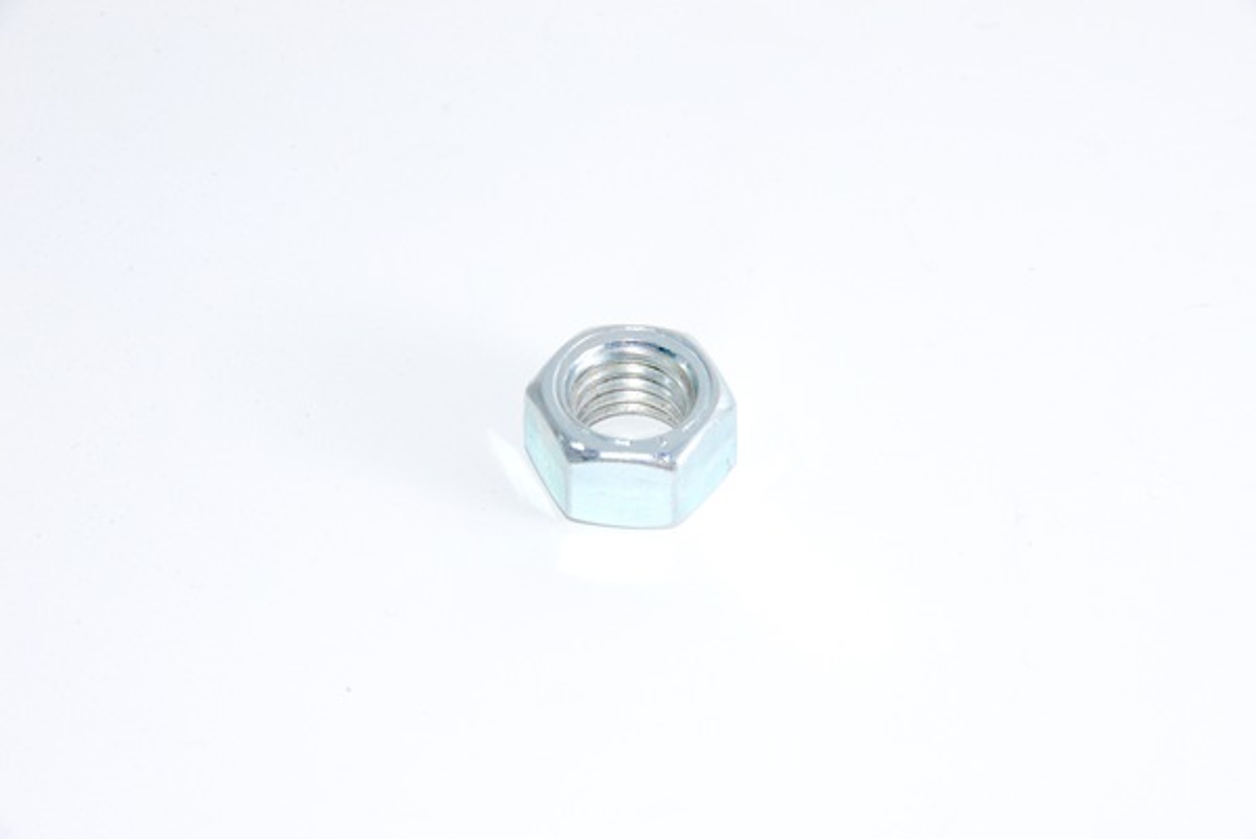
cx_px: 628
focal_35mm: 300
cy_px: 420
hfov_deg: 6.9
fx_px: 10474
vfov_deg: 4.6
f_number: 20
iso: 1600
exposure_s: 1/250
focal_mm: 300
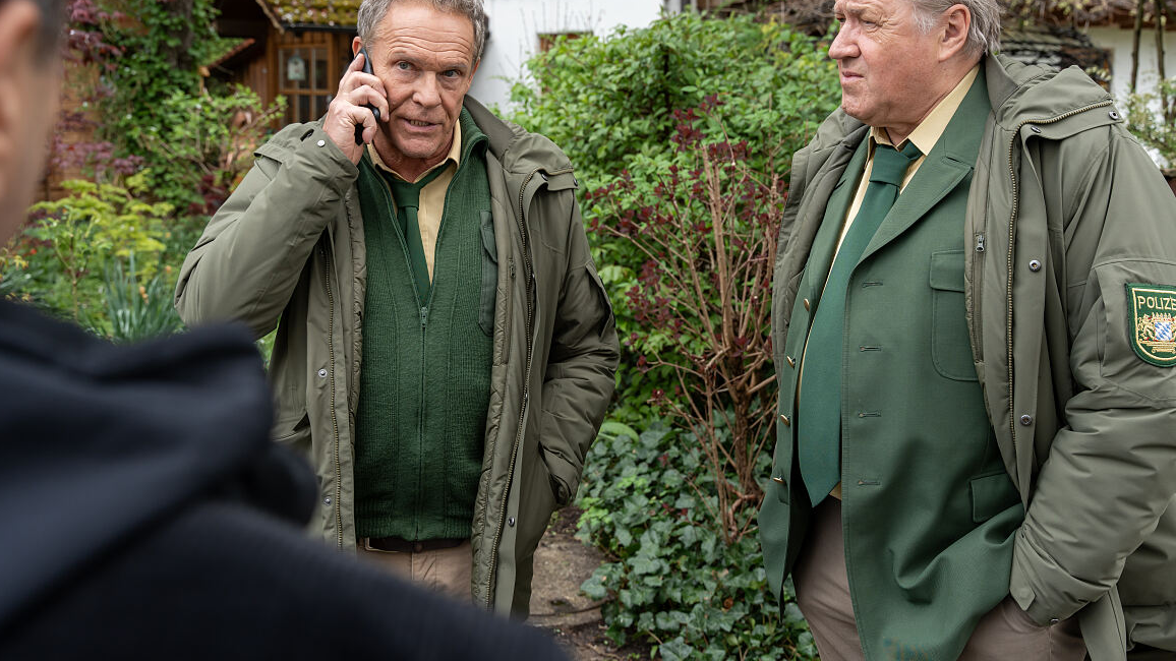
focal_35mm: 41
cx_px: 594
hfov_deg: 49.4
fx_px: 1278
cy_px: 267
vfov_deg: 28.9
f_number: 5.6
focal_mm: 38
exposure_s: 1/320
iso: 500
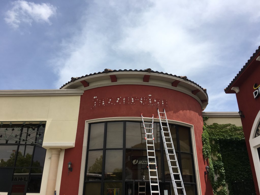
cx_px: 130
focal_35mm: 29
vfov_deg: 48.2
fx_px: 218
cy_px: 98
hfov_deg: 61.7
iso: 25
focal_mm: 4.15
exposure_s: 1/2024
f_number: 2.2
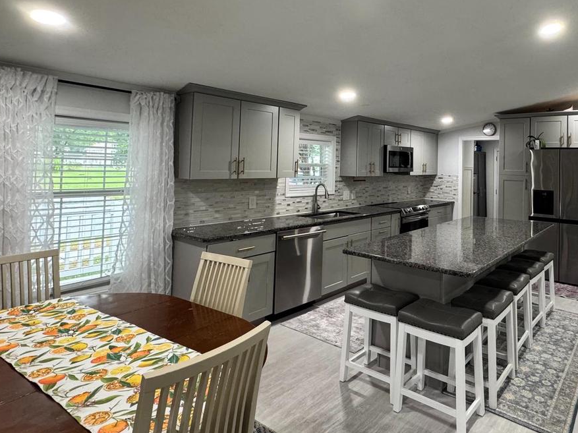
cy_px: 153
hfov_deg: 72.0
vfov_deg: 57.8
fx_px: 384
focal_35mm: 23
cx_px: 381
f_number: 2.2
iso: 250
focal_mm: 2.22
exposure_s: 1/60
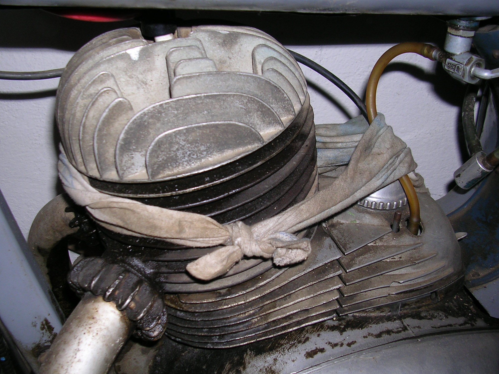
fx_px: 562
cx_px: 251
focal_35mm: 39
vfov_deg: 36.8
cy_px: 189
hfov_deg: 47.9
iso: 50
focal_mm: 5.8
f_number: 2.8
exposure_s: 1/60.1
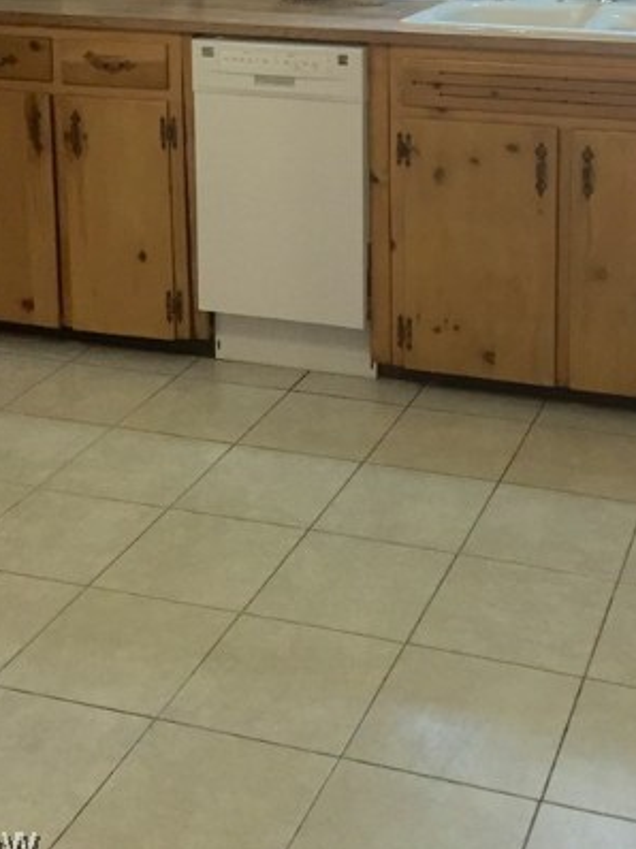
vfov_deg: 32.4
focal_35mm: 56
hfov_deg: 25.9
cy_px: 58
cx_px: 431
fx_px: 1373
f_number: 2.2
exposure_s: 1/30
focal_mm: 4.15
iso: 50
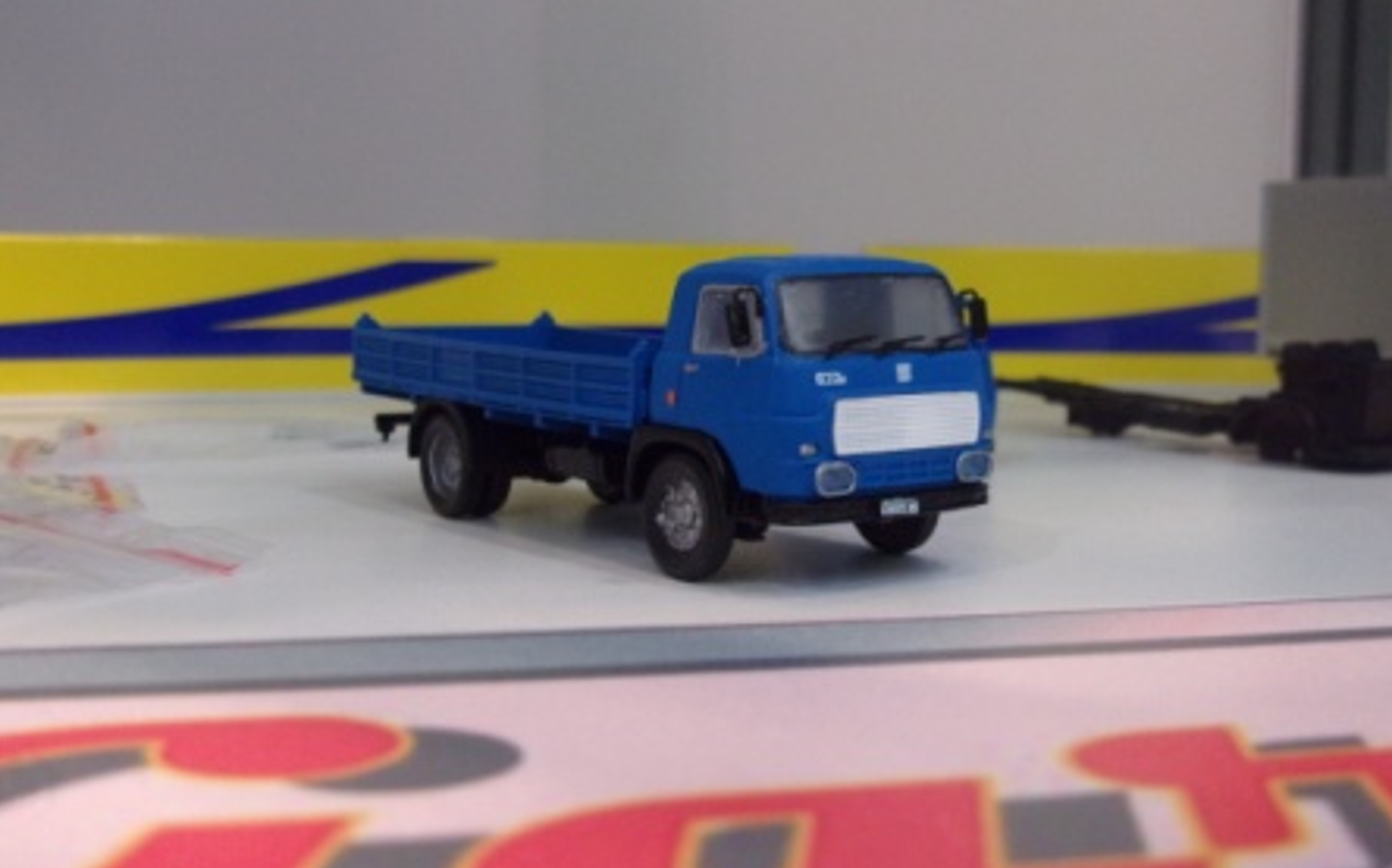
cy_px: 461
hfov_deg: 43.5
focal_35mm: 46
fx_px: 1744
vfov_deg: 28.0
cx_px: 696
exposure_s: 1/34
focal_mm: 7.8
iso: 395
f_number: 4.7
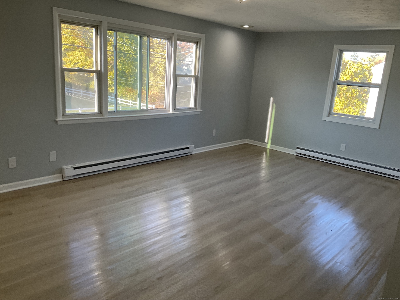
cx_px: 200
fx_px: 335
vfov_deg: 48.2
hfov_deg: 61.7
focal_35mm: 29
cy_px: 150
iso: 32
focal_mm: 3
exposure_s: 1/100
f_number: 1.8
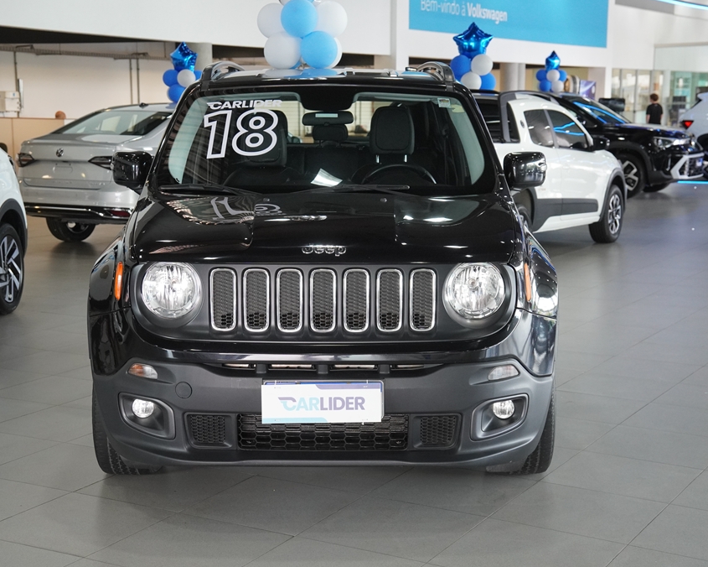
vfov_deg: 26.2
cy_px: 285
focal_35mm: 58
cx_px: 342
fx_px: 1215
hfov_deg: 32.5
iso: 1600
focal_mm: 34
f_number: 4
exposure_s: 1/160
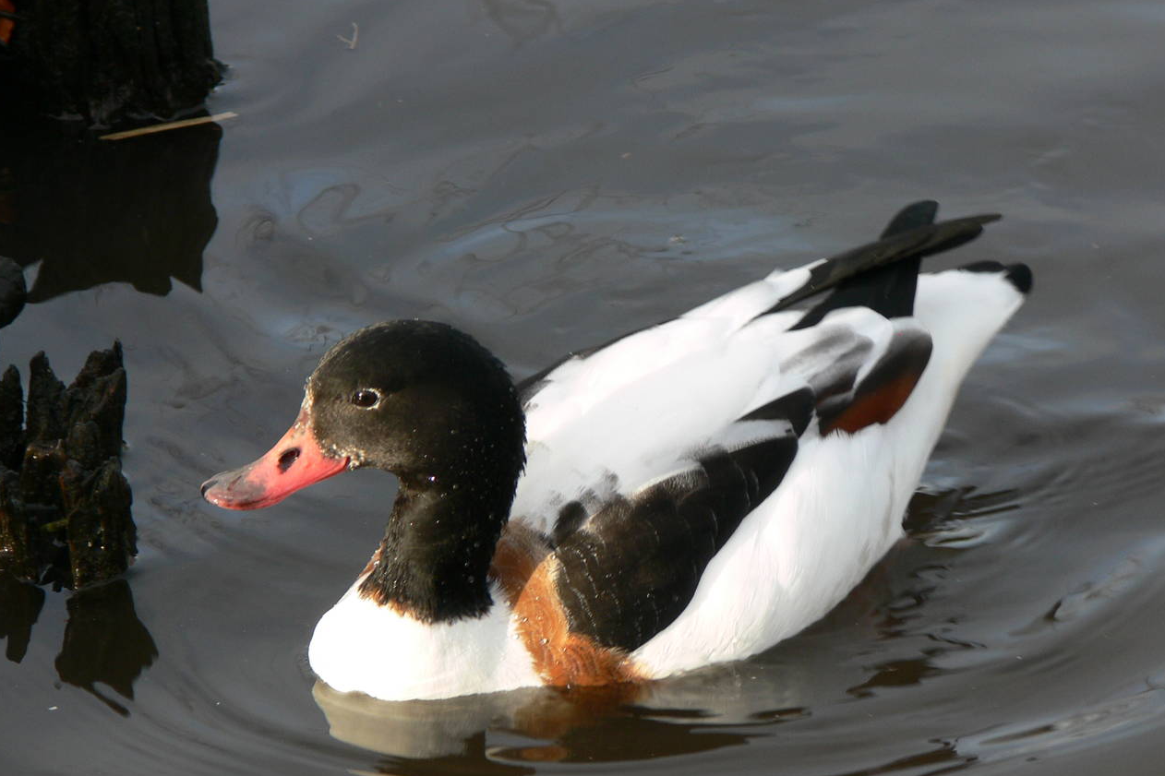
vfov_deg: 4.2
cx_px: 655
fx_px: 10580
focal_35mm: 327
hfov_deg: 6.3
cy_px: 484
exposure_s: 1/125
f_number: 5
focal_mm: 52.4
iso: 80
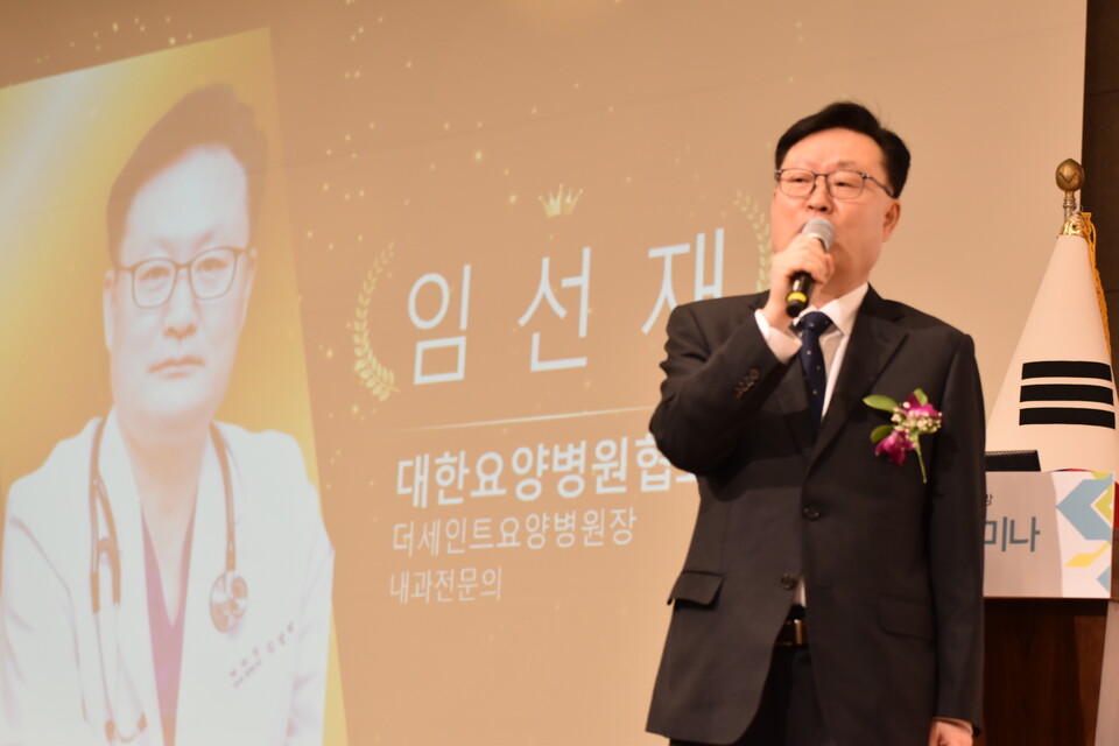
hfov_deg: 19.5
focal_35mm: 105
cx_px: 560
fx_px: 3263
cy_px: 373
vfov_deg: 13.0
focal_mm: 70
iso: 800
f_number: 3.5
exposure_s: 1/200
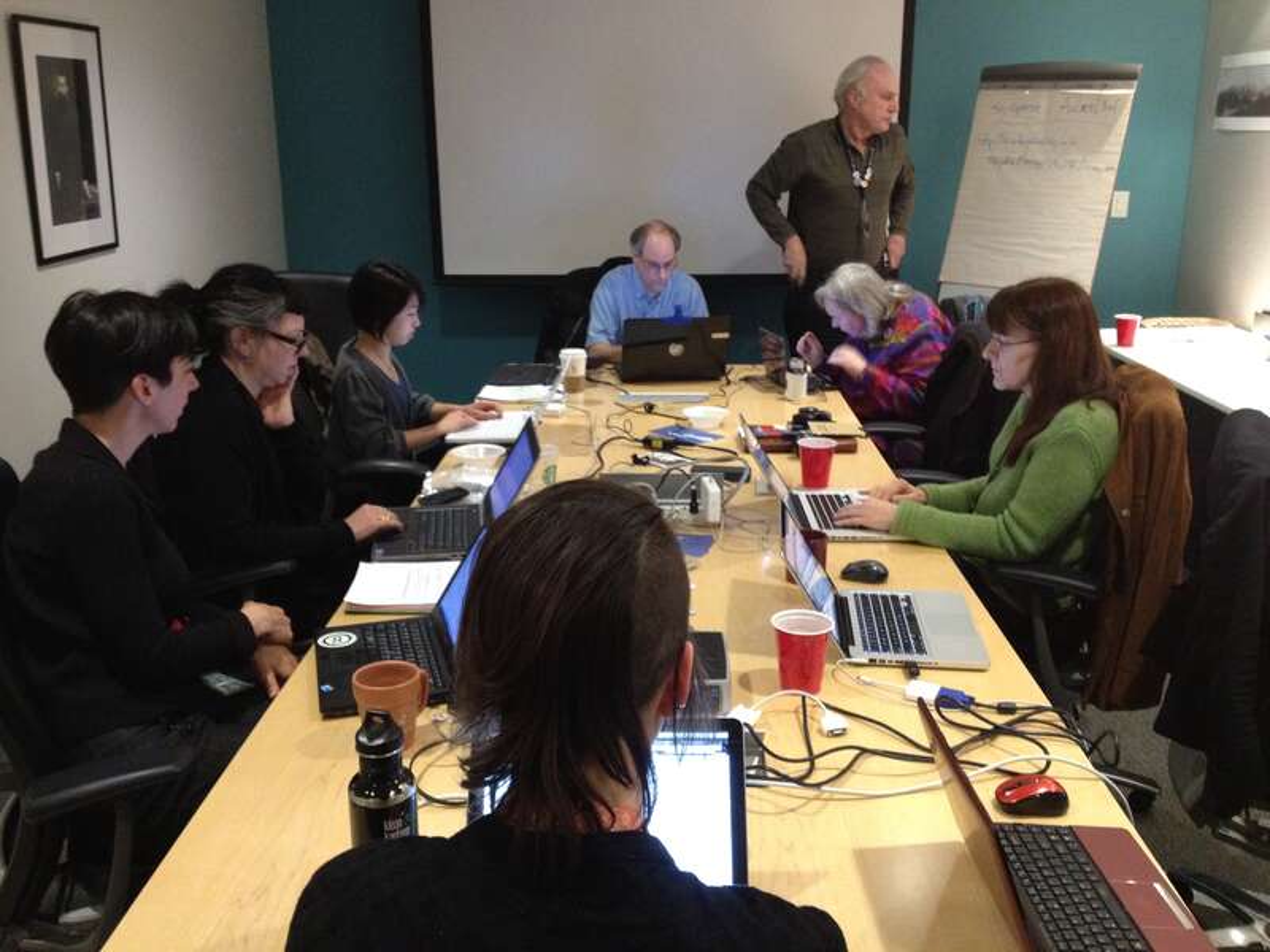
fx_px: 1284
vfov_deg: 40.7
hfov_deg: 52.6
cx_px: 635
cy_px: 476
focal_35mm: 35
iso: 400
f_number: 2.4
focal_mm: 4.28
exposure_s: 1/20
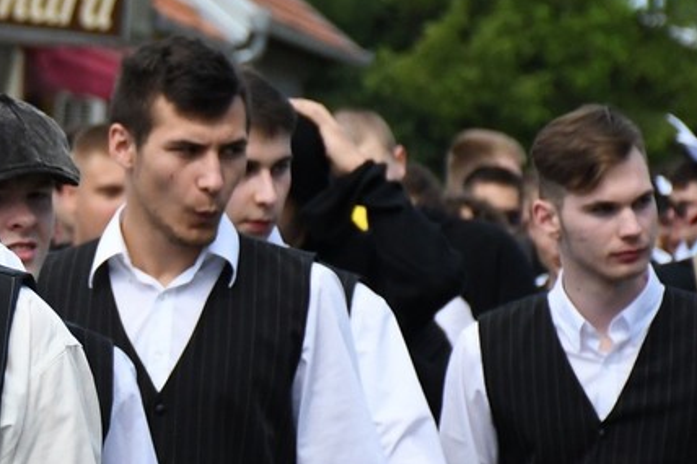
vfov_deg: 2.7
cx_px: -301
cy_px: 362
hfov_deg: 4.1
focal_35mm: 505
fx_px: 9773
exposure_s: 1/4000
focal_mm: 90
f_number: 5.3
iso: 1250
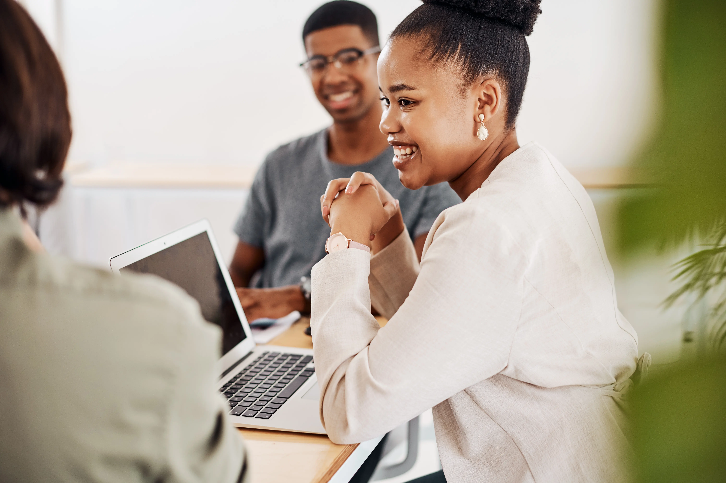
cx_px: 363
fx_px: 1008
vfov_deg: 27.0
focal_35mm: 50
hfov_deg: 39.6
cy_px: 242
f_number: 2
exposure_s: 1/500
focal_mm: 50
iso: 640
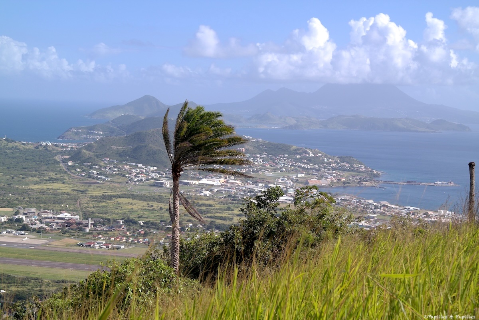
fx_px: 1024
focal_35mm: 77
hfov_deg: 26.3
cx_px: 240
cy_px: 160
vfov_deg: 17.7
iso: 100
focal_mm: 50
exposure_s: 1/320
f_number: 8
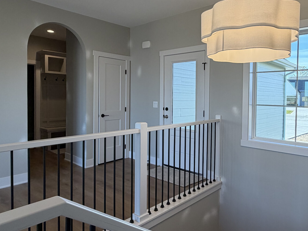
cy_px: 102
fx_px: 240
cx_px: 185
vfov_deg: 51.3
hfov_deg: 64.7
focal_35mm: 27
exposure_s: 1/120
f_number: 2.2
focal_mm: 2.22
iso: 100
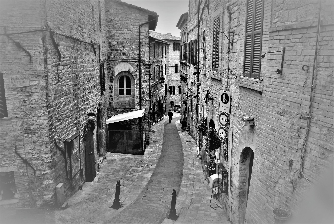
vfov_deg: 48.1
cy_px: 112
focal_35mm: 27
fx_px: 251
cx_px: 167
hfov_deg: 67.3
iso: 200
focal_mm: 18
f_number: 9
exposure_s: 1/100
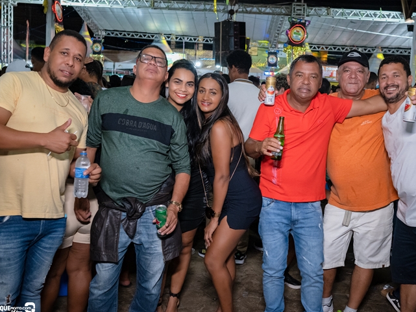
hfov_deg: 46.7
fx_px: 481
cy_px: 158
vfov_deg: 36.0
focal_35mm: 40
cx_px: 234
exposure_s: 1/160
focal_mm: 24
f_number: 3.2
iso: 2500
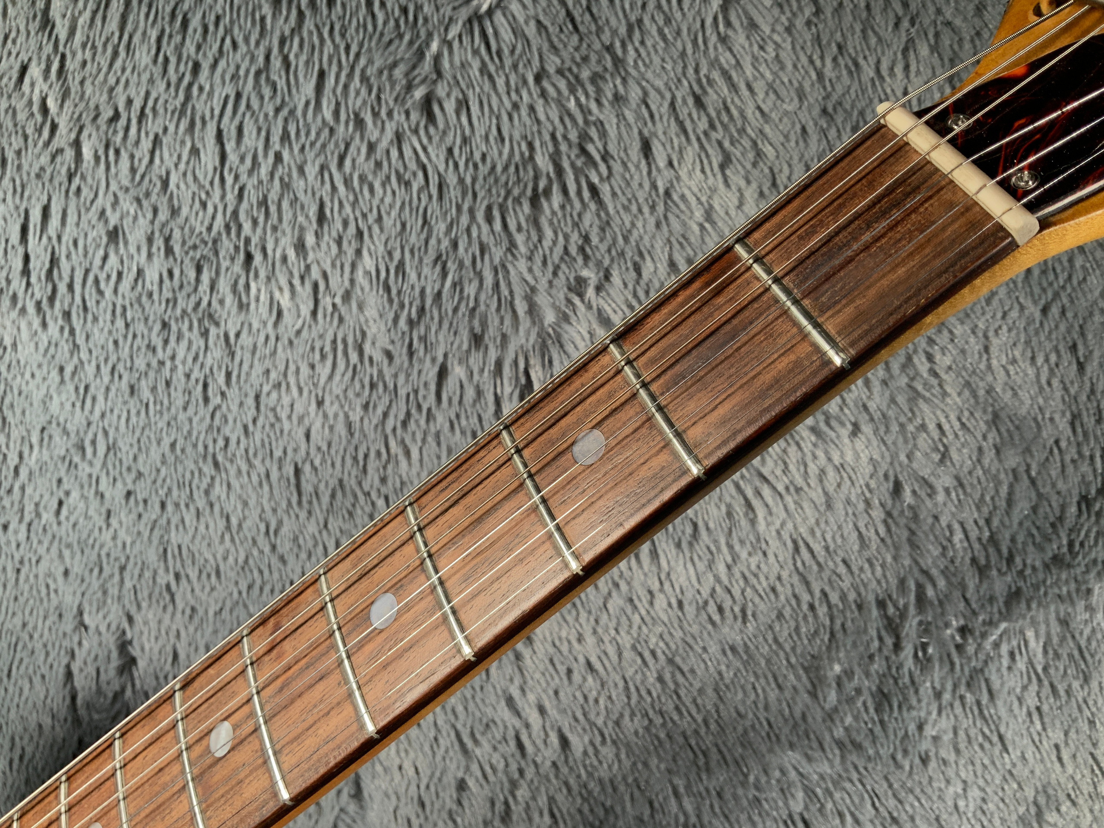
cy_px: 414
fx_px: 925
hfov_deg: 61.7
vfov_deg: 48.2
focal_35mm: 29
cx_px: 552
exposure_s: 1/104
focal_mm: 3
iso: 40
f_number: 1.8
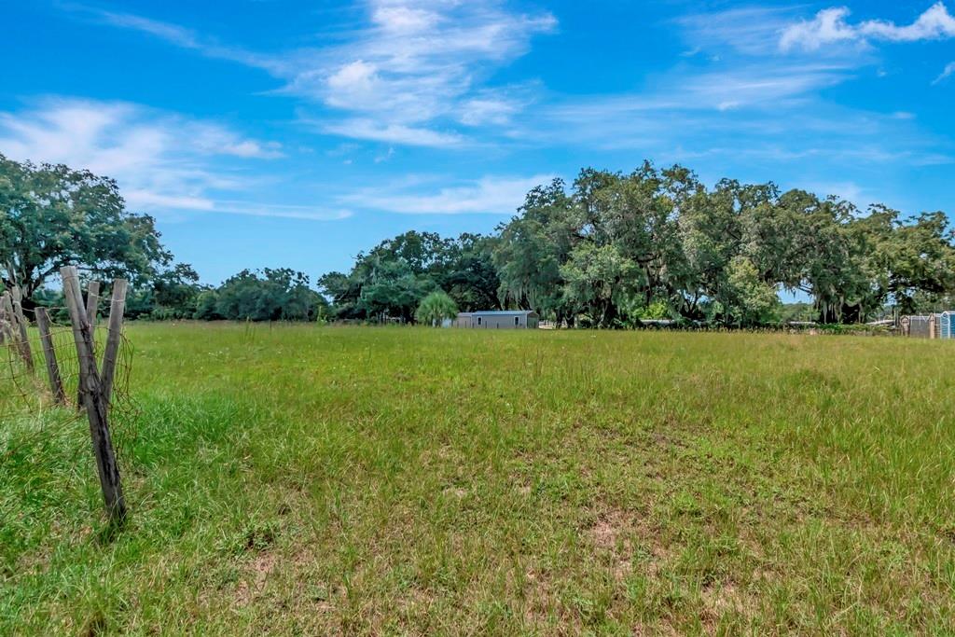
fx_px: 438
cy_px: 318
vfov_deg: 72.1
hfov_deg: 95.0
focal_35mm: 16
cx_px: 478
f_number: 7.1
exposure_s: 1/3200
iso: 640
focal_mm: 11
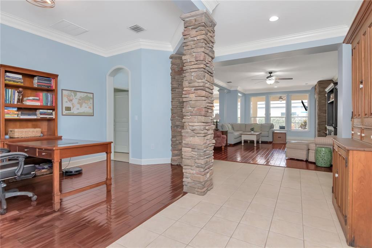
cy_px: 124
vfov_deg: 67.3
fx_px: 186
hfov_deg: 90.0
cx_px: 186
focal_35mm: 18
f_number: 7.1
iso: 1000
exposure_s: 1/100
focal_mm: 12
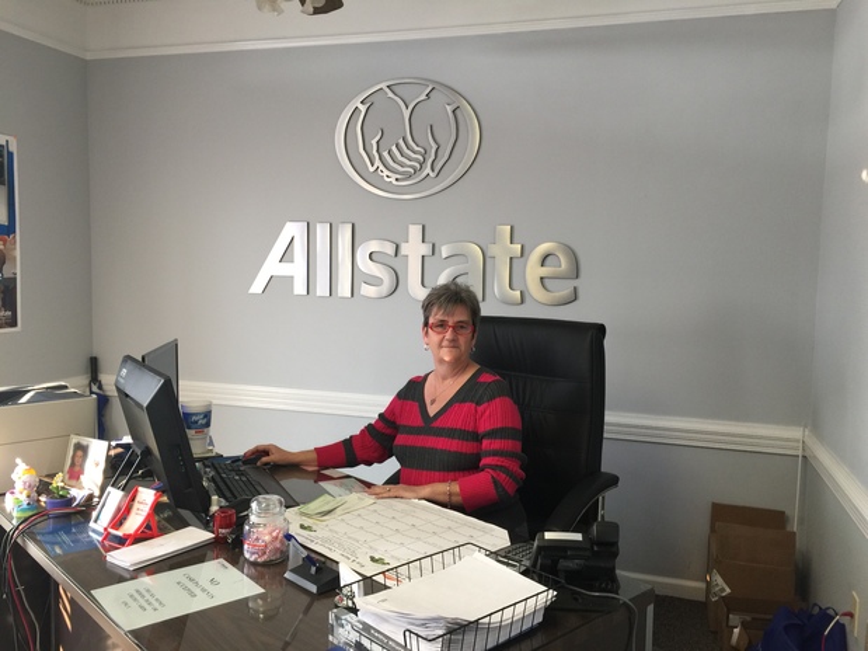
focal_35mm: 29
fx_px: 727
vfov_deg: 48.2
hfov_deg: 61.7
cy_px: 326
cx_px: 434
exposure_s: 1/30
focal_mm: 4.15
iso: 32
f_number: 2.2
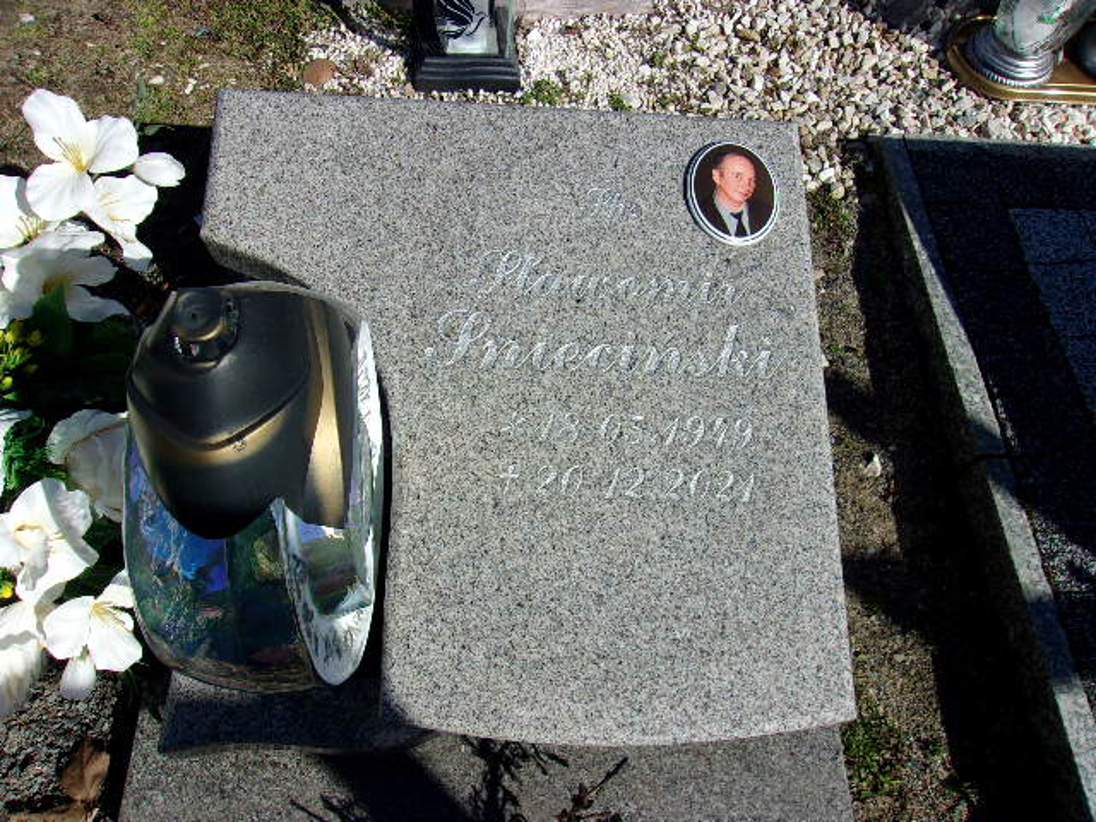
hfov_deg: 65.3
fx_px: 855
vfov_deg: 51.4
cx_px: 548
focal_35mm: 27
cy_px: 411
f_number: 10.4
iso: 80
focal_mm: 4.9
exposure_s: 1/150
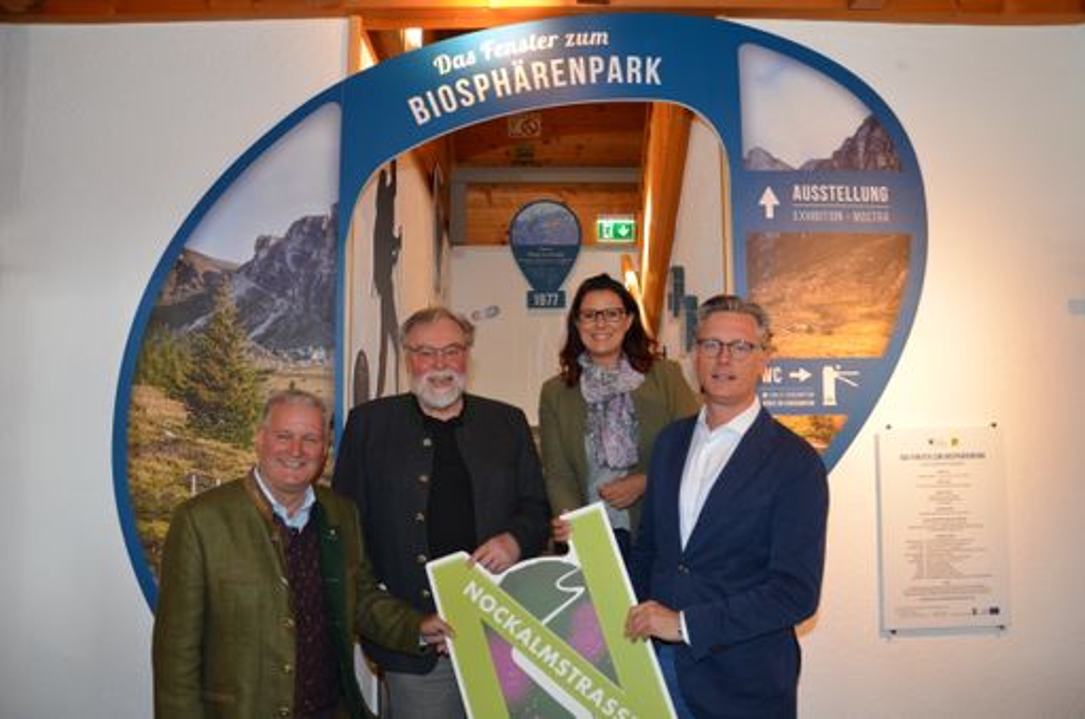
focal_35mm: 27
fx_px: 812
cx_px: 542
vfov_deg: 47.7
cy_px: 360
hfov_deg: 67.5
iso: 400
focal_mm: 18
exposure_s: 1/60
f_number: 4
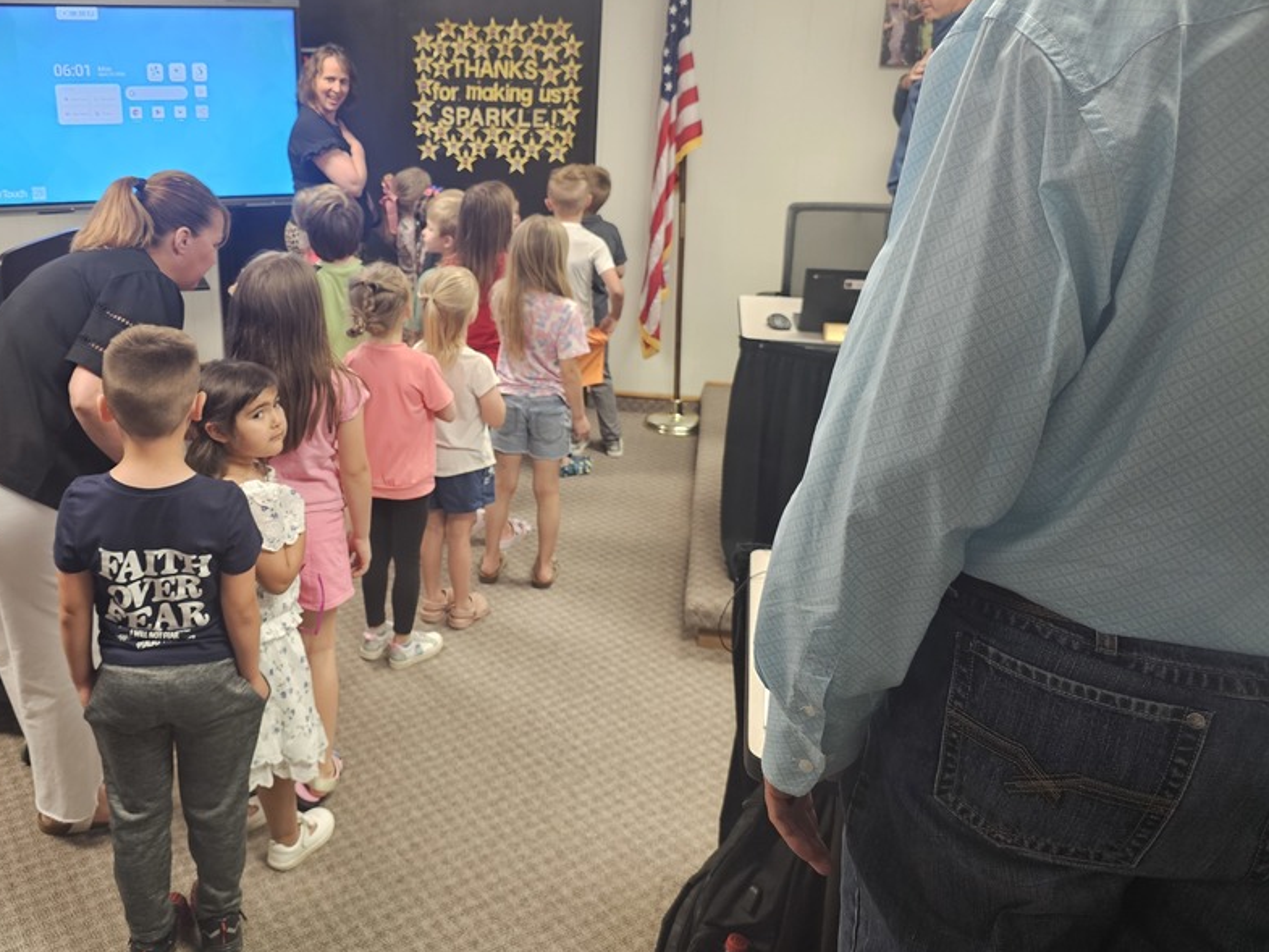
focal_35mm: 30
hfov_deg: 59.1
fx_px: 1100
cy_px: 370
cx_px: 469
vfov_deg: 46.5
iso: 400
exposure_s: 1/120
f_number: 1.7
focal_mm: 6.3
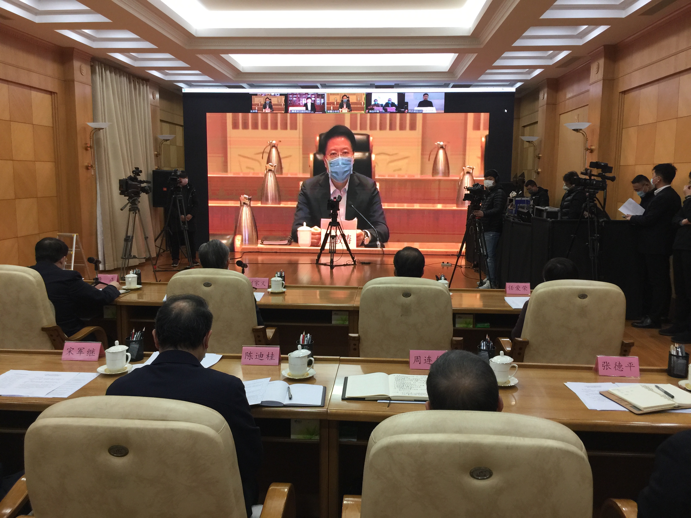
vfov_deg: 48.2
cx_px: 346
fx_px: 579
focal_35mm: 29
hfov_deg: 61.7
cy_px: 259
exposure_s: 1/33
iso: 50
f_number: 2.2
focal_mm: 4.15
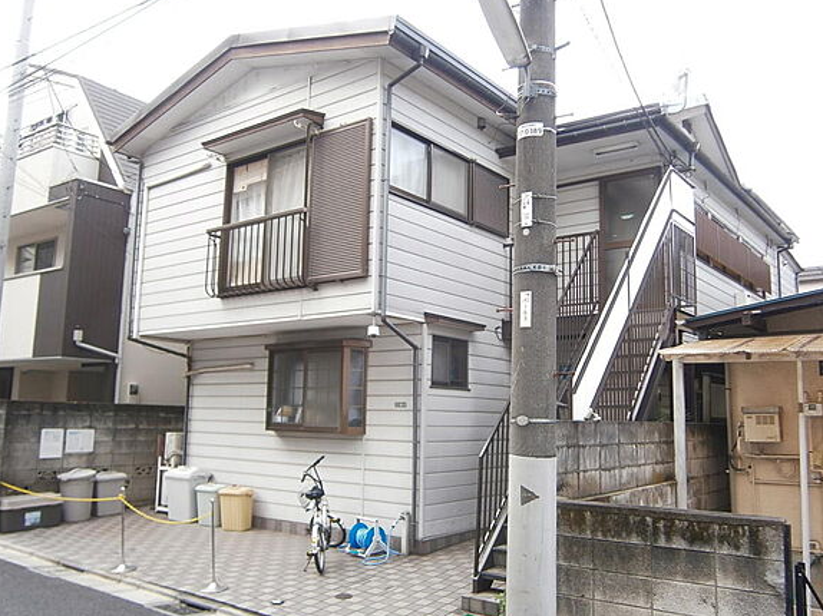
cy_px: 312
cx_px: 422
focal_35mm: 29
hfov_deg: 61.7
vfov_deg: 48.2
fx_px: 689
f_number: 2.8
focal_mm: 4.7
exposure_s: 1/125
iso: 80
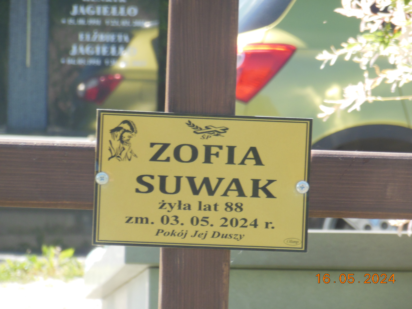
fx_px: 2607
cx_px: 206
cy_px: 154
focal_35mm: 219
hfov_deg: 9.0
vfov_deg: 6.8
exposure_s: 1/250
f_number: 5.7
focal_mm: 39.1
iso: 200
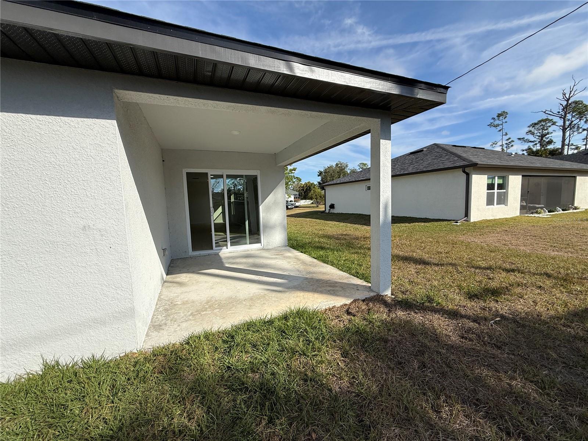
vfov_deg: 85.7
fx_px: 238
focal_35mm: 14
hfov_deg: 102.1
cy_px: 220
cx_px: 294
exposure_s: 1/1901
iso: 50
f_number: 2.2
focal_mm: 2.22
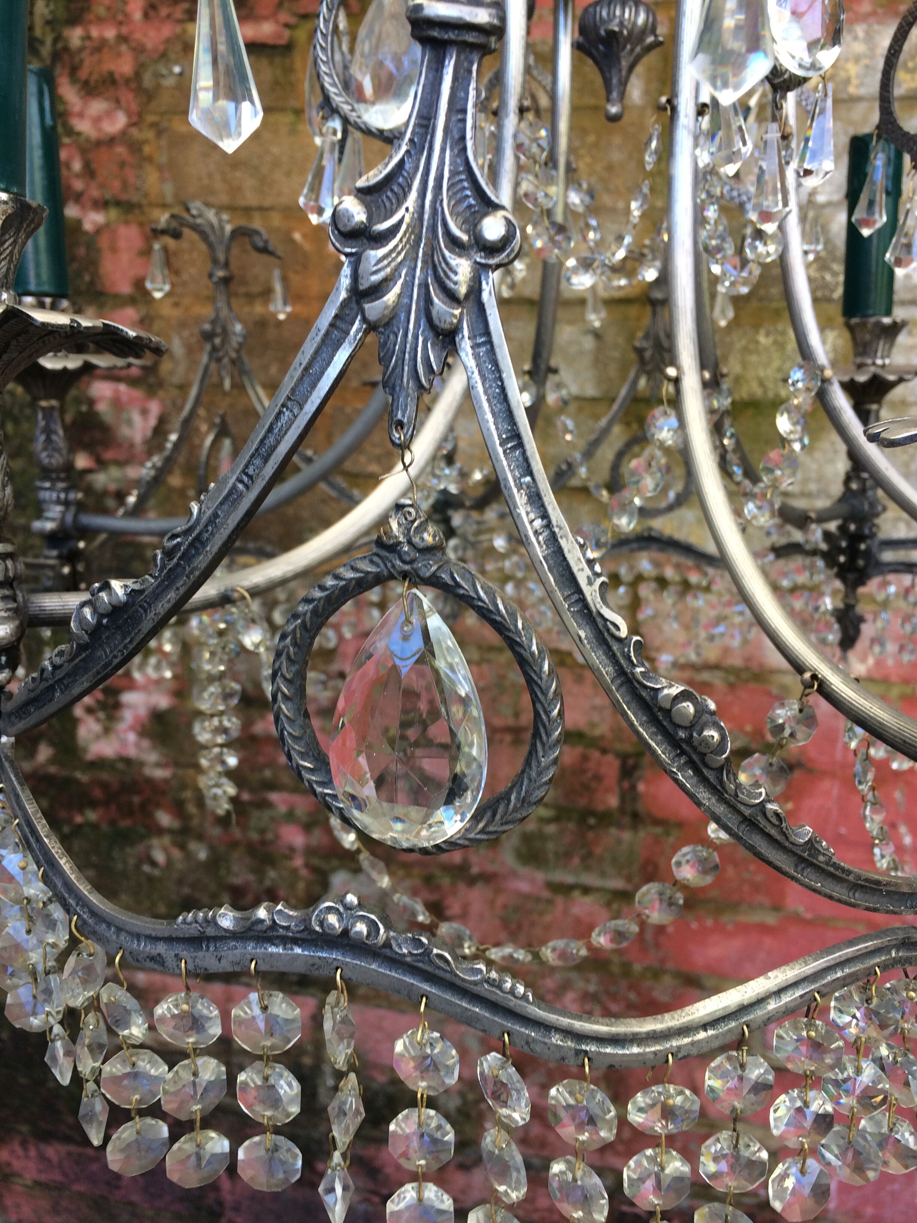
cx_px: 458
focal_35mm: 29
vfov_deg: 61.7
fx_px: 1024
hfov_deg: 48.2
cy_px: 612
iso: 40
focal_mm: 4.15
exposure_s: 1/50
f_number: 2.2
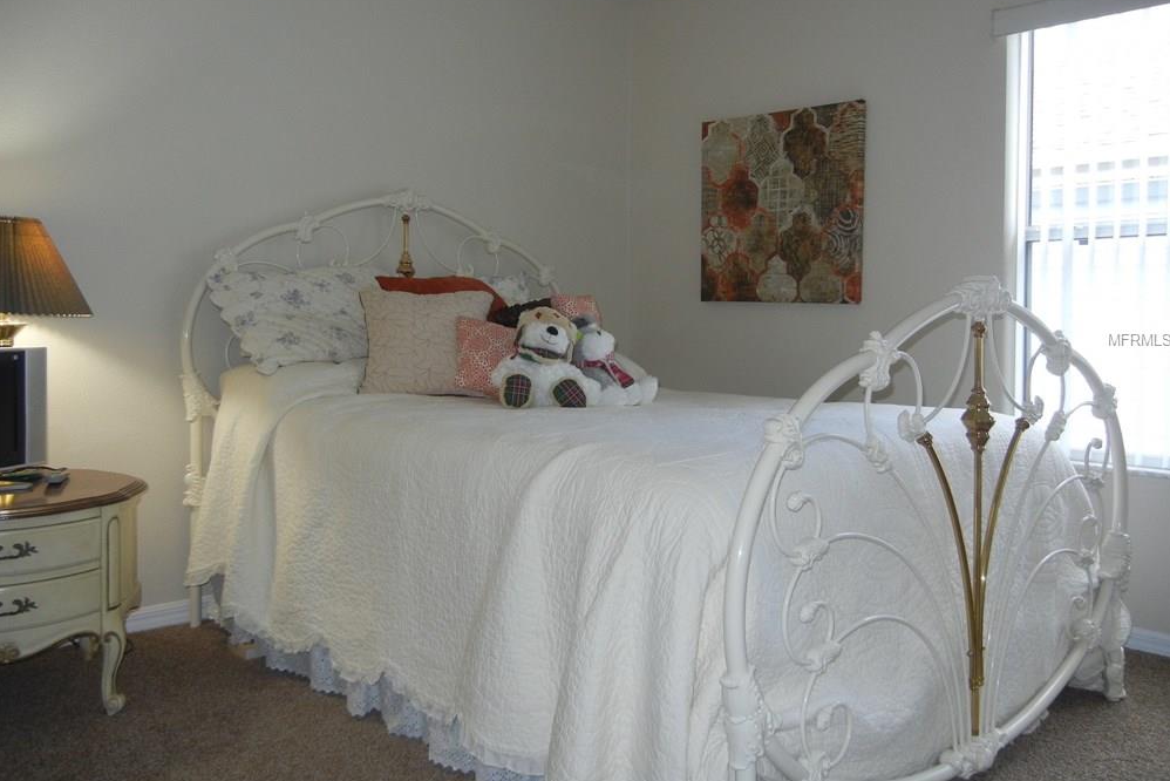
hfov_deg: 58.7
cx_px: 577
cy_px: 339
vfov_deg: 41.1
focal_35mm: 32
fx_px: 1040
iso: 200
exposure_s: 1/30
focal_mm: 5.4
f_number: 3.5
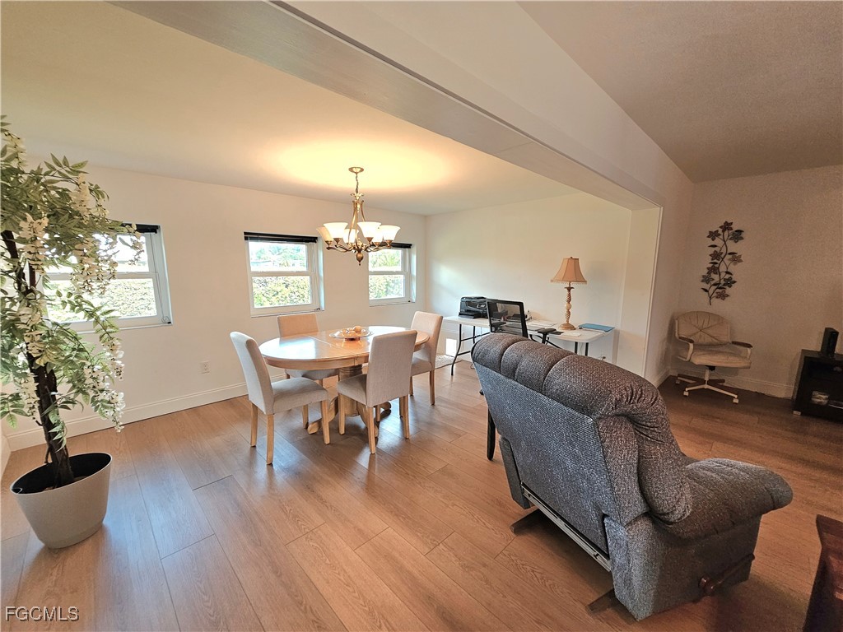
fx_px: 317
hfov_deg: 106.2
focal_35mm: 13
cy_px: 316
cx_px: 422
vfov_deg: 89.9
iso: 160
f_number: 2.2
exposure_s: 1/60.2
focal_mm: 2.2
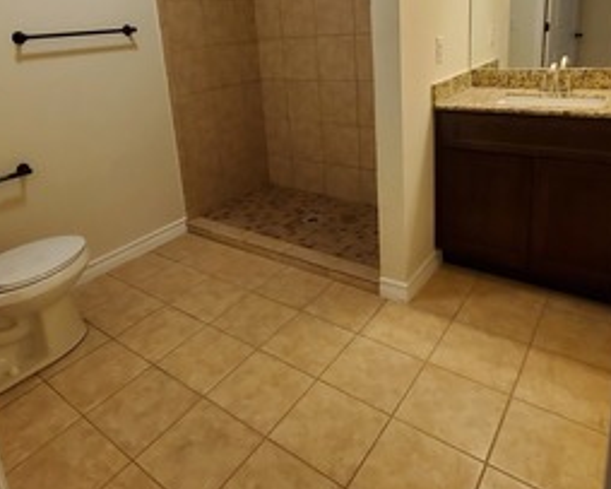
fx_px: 434
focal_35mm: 24
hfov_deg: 70.3
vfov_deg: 56.2
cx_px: 289
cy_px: 130
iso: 160
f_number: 2.2
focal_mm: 1.8
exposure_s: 1/59
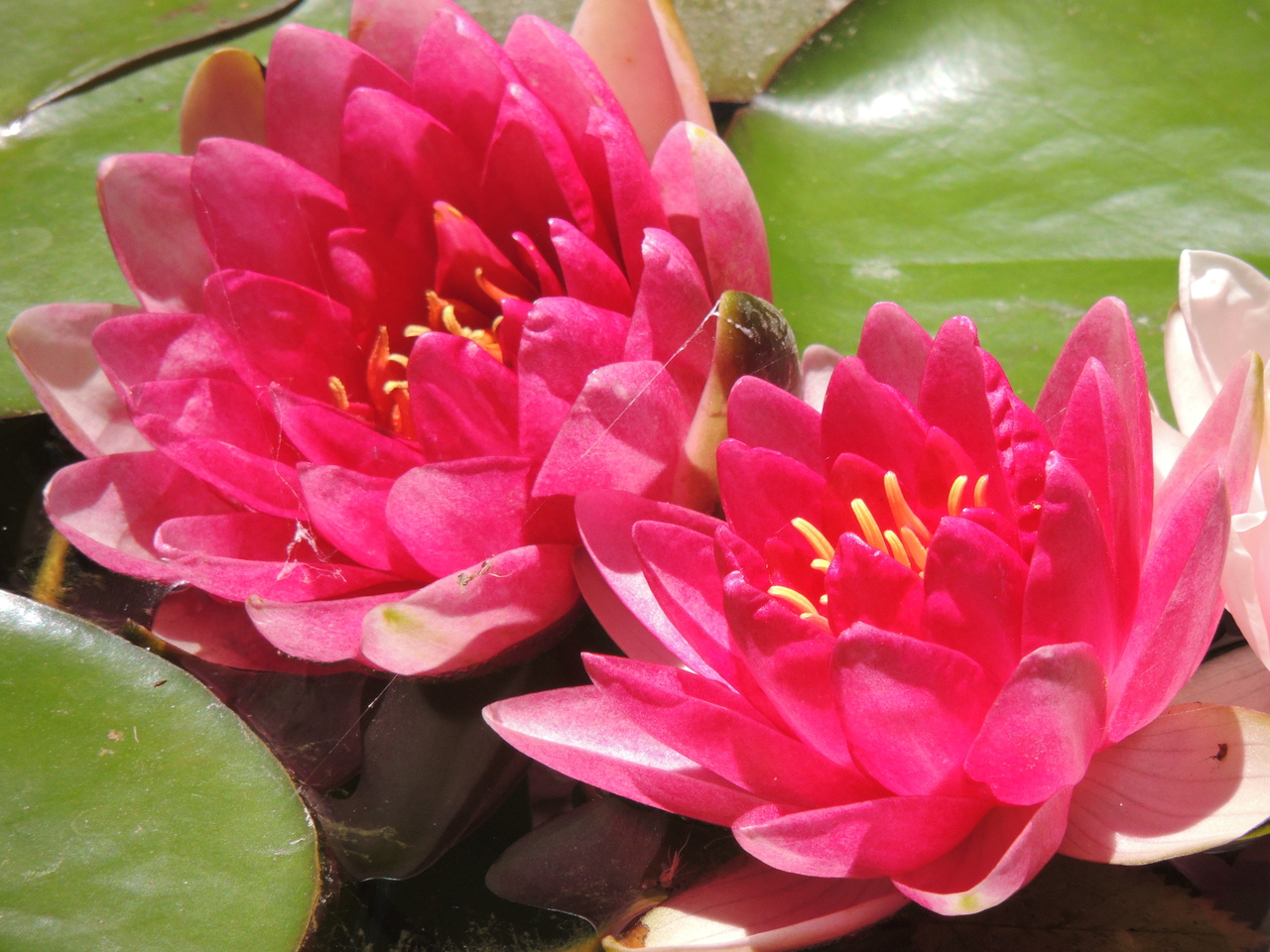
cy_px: 476
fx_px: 36688
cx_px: 635
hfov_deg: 2.0
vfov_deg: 1.5
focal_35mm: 1000
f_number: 5.9
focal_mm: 180
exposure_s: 1/1000
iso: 280
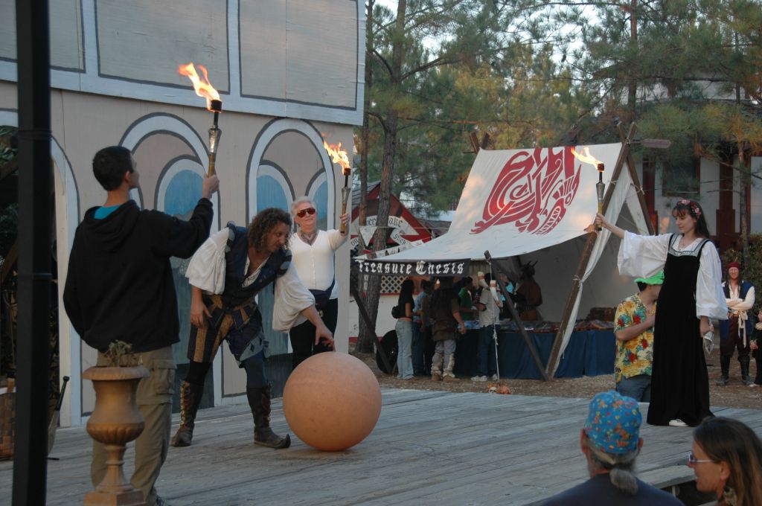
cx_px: 381
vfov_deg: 18.1
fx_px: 1585
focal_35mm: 75
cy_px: 253
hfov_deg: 27.0
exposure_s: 1/100
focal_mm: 50
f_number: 4.8
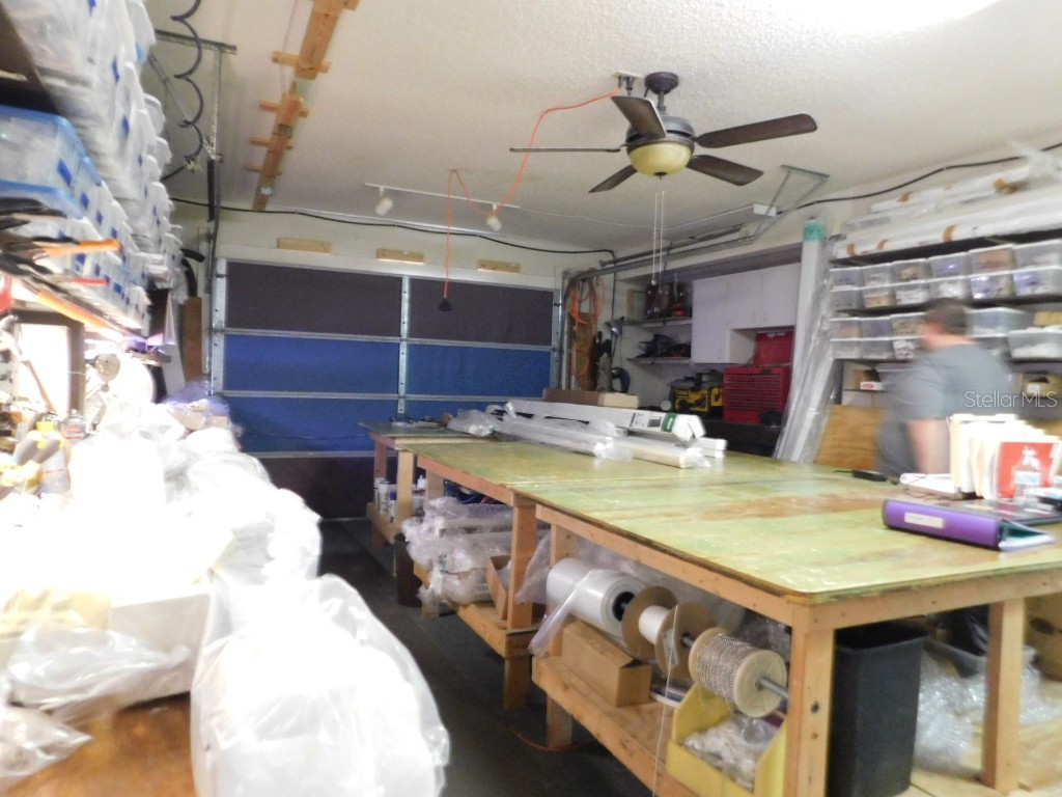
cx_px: 531
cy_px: 398
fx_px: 706
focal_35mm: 23
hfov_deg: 73.9
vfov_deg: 58.9
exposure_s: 1/8
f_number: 3
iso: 720
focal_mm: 4
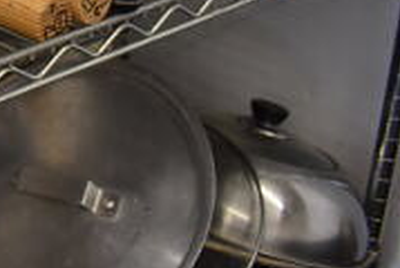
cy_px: -150
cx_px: -275
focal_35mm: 92
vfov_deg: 13.9
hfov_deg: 18.4
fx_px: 1024
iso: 800
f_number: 3.5
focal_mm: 18
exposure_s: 1/160
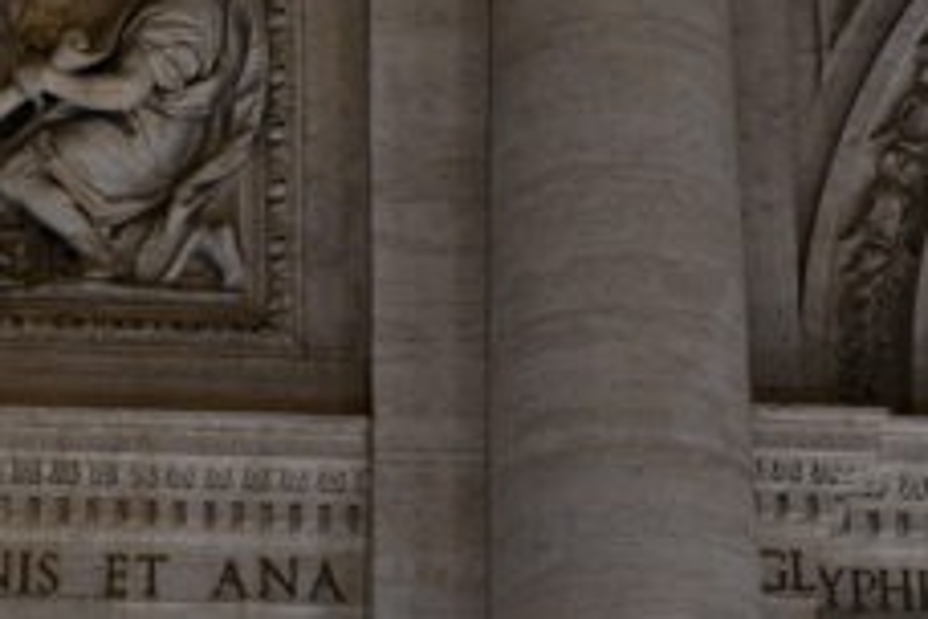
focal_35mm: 226
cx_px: 350
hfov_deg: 9.1
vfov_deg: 6.1
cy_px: 136
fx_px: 5825
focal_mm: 86
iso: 1600
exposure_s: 1/40
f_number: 5.6
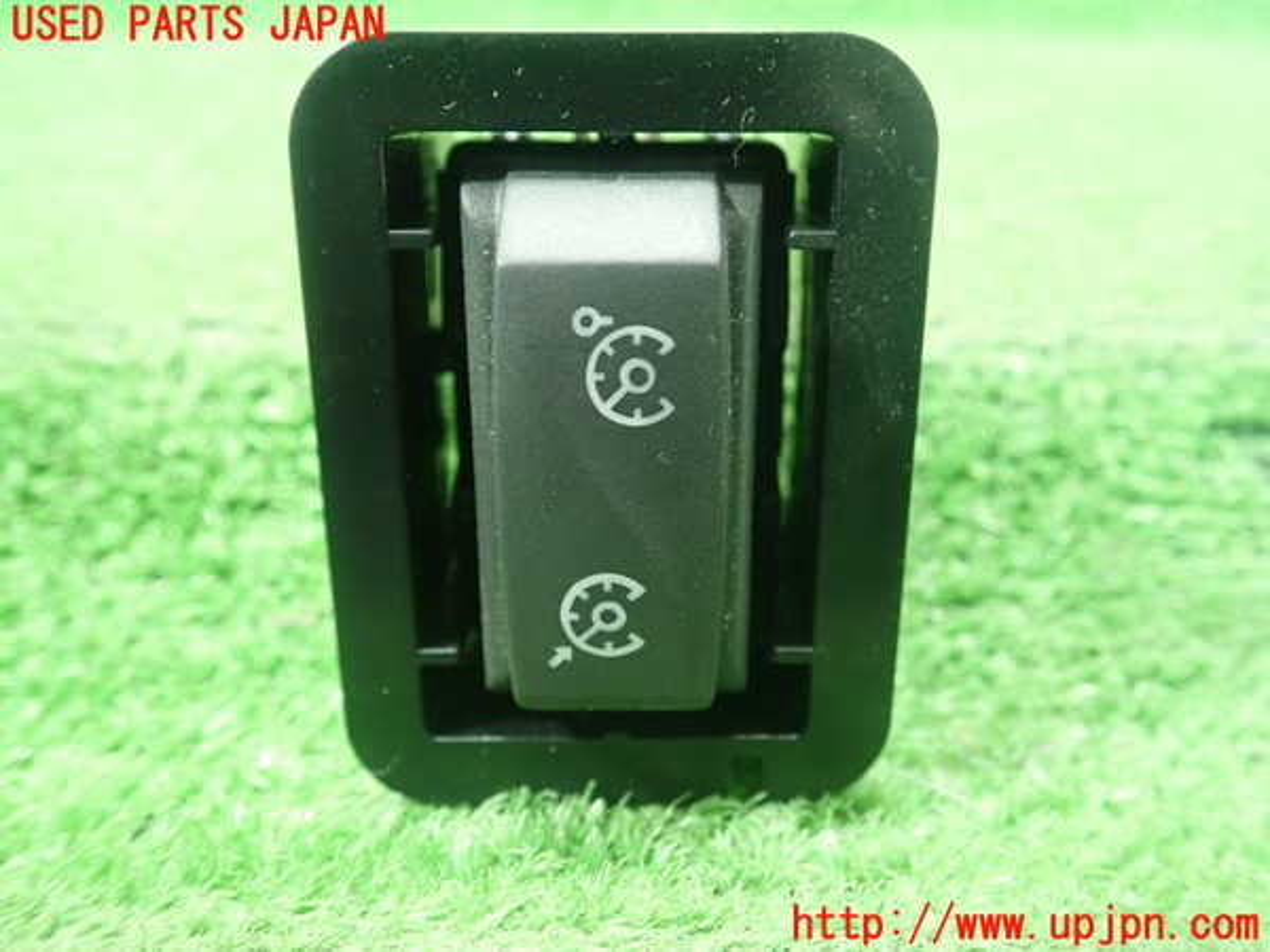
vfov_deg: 46.8
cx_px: 635
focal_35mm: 30
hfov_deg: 60.0
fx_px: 1101
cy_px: 476
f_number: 2.3
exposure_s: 1/50
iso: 800
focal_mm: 5.5
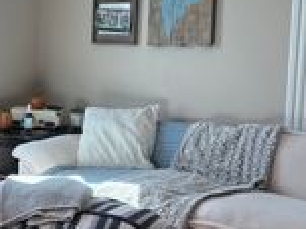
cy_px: 125
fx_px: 760
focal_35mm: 86
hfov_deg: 21.4
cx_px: -45
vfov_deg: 17.1
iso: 64
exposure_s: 1/187
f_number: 1.6
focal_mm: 5.96
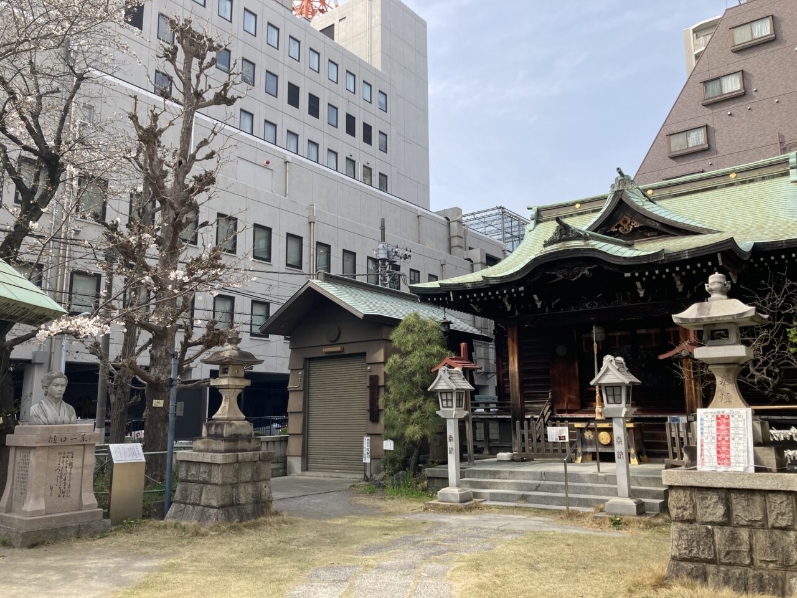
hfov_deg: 63.4
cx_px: 398
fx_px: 645
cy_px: 299
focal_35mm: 28
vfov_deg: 49.7
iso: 20
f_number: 1.8
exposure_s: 1/941
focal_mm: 3.99
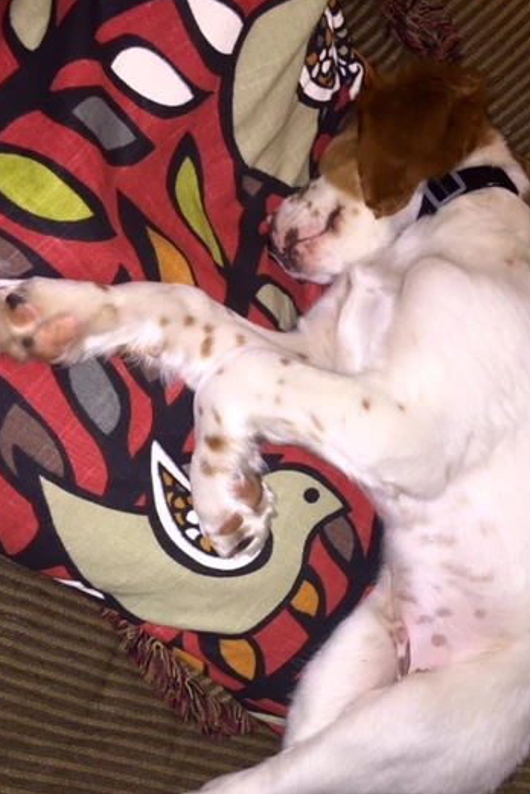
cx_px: 346
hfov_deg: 35.6
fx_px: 817
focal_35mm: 37
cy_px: 479
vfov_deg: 51.5
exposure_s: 1/16
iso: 32
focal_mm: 4.15
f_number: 2.2
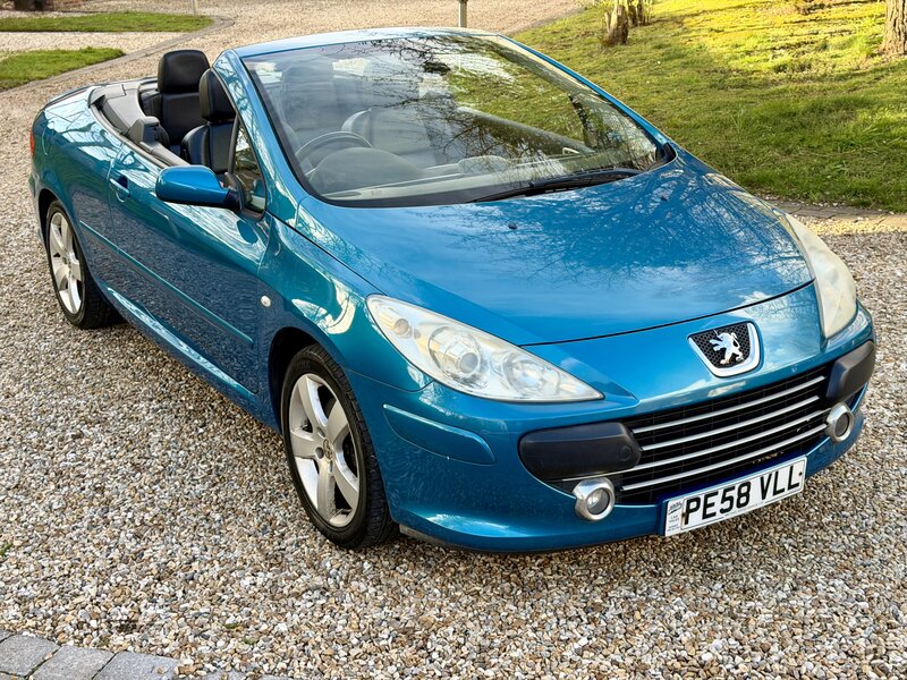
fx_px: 1258
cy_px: 340
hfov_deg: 39.7
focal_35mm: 48
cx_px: 454
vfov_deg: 30.3
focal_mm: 6.76
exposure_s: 1/277
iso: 64
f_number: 1.78
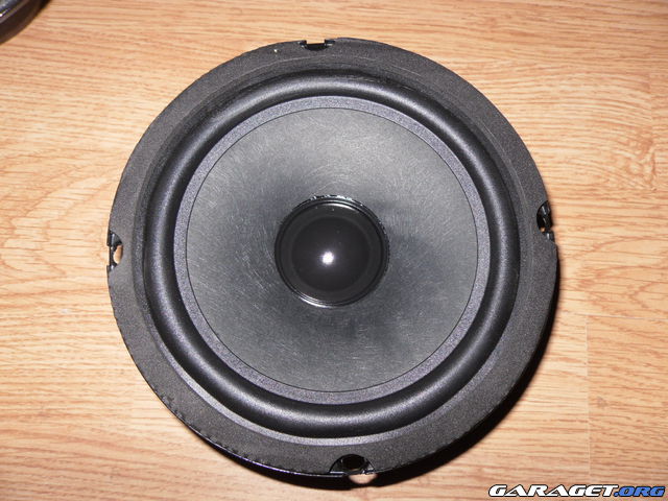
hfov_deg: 52.6
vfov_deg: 40.7
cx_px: 334
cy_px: 250
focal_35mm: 35
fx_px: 675
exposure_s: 1/45
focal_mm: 6.3
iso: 80
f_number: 8.2
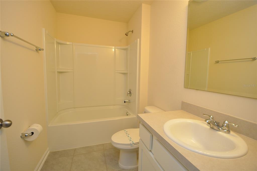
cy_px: 86
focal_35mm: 15
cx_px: 128
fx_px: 107
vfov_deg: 77.2
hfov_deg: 100.4
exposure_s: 1/60
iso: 400
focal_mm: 10
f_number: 4
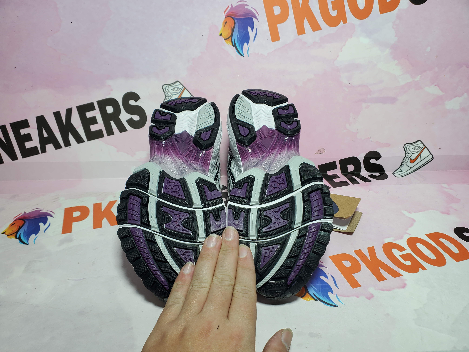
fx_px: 352
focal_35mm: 26
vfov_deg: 53.1
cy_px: 176
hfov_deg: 67.3
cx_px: 234
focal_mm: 4.3
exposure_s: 1/267
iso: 50
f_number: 2.4
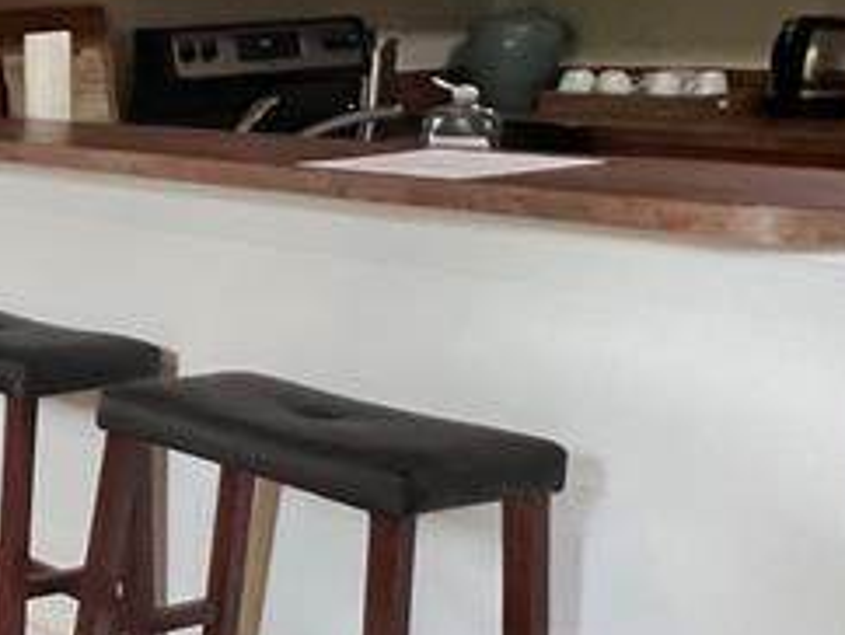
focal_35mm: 55
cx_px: -674
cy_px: 286
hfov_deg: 21.9
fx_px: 1344
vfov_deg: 26.6
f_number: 1.8
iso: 250
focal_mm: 1.57
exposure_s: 1/120
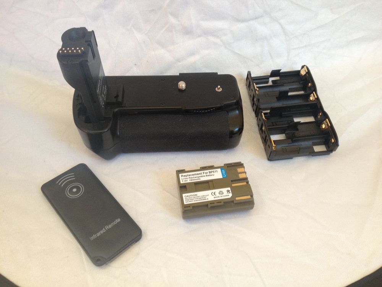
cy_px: 144
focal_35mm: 35
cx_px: 191
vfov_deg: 40.7
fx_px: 386
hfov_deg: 52.6
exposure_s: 1/20
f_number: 2.4
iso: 100
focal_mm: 4.28
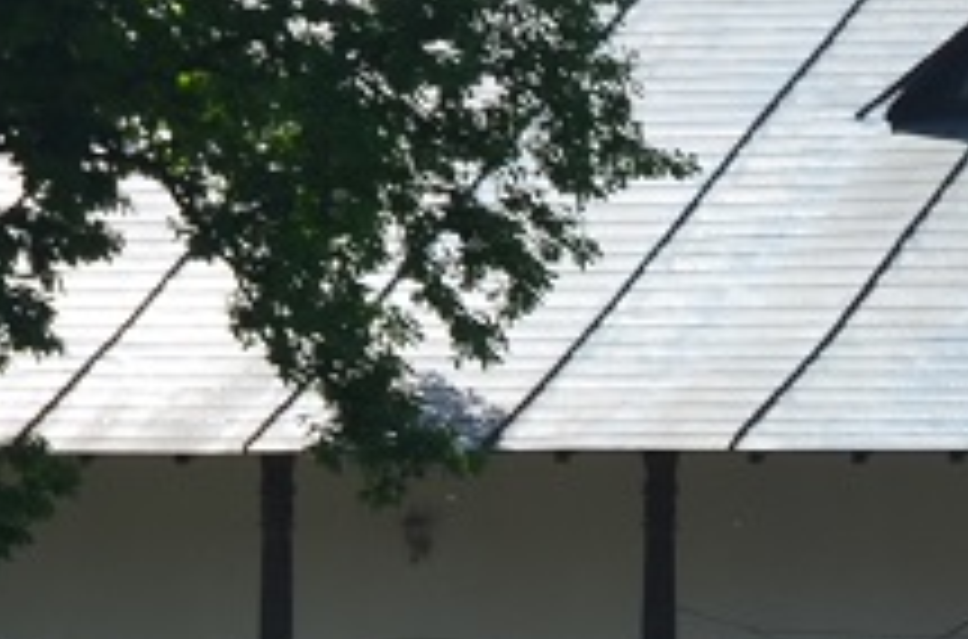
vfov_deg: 3.2
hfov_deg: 4.9
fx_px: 11233
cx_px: 1234
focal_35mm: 419
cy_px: 1413
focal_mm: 50
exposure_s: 1/250
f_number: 8
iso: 125
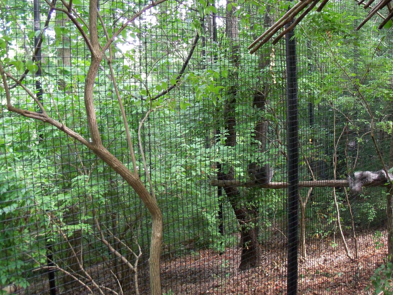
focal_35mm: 42
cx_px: 169
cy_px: 142
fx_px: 477
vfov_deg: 34.4
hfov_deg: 44.7
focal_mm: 6.3
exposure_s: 1/30
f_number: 3
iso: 200
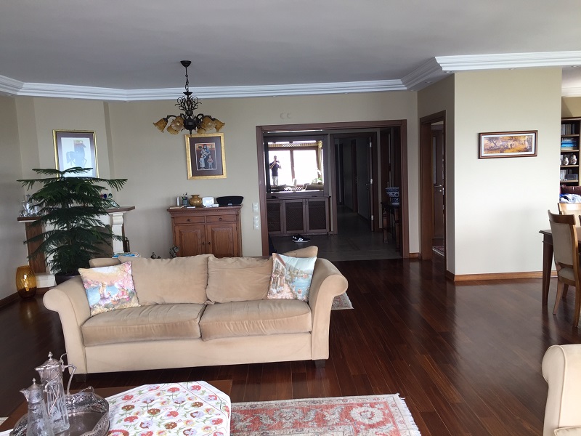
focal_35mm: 29
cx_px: 290
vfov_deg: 48.2
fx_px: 487
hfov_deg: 61.7
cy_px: 218
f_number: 2.2
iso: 32
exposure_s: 1/50
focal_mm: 4.15
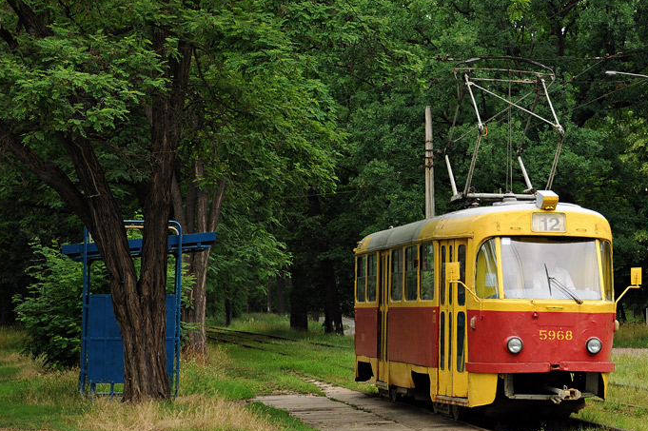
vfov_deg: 11.5
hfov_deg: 17.1
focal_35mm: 119
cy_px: 198
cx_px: 547
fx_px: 2138
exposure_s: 1/320
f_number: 4.8
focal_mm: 45
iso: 320
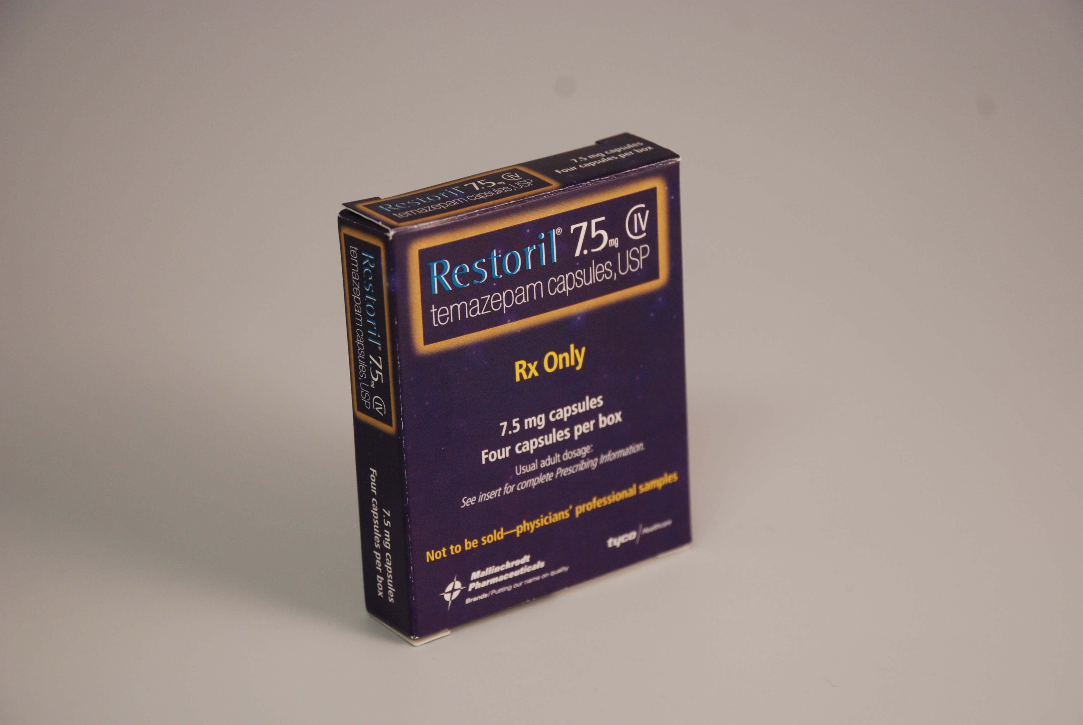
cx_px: 542
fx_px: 2982
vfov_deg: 13.9
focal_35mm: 99
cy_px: 362
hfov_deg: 20.6
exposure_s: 1/50
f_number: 5.3
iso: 400
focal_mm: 66
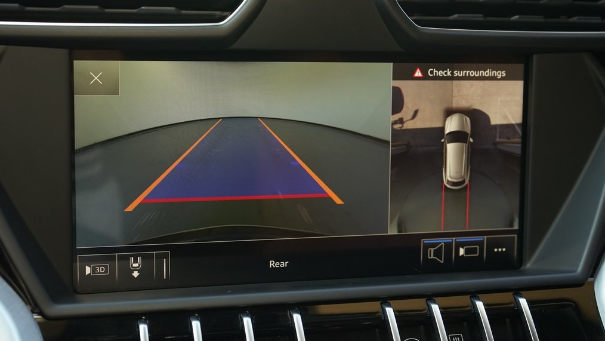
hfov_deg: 37.8
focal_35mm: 55
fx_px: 883
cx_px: 302
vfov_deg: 21.8
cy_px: 160
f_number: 6.3
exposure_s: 1/40
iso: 1250
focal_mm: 52
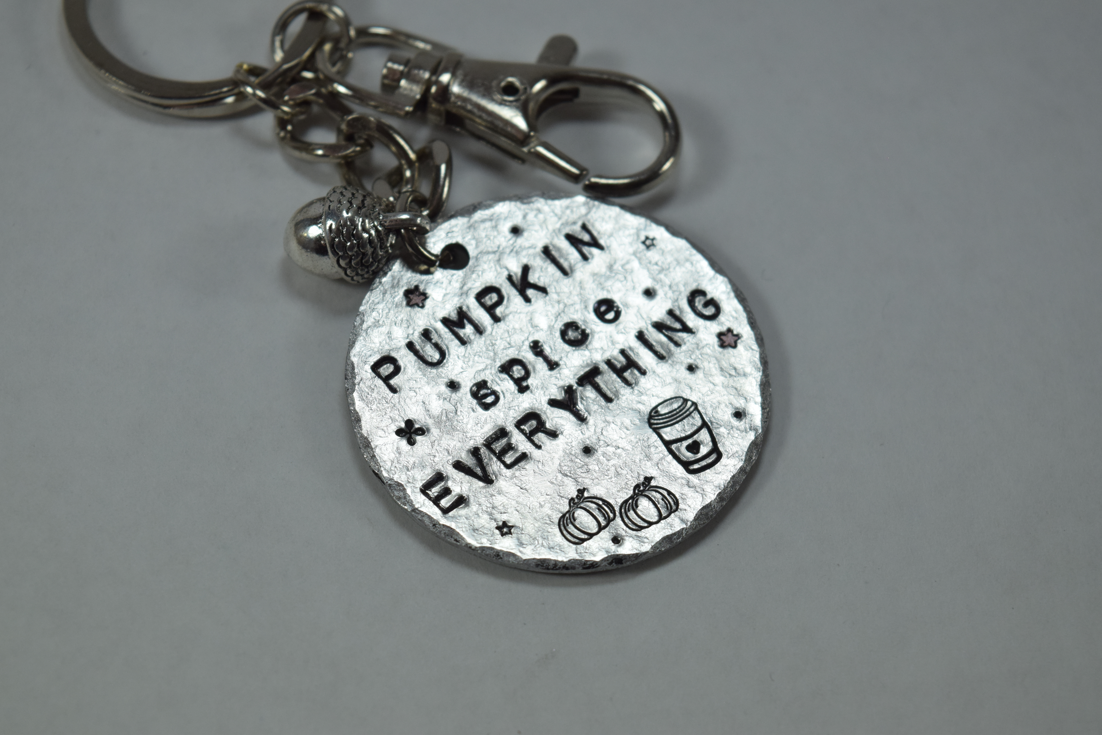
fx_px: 2525
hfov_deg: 24.6
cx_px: 551
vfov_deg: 16.6
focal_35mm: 82
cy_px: 368
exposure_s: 1/500
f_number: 10
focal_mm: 55
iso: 400
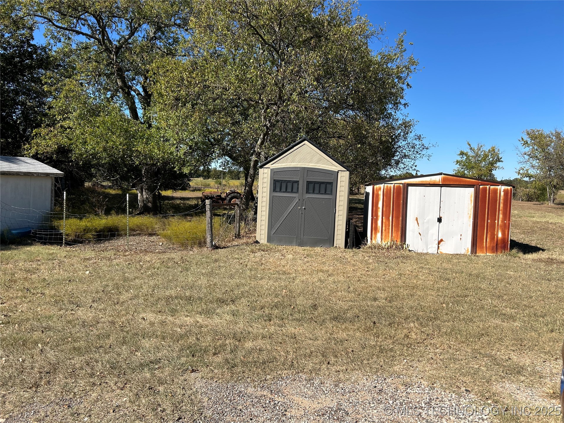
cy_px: 212
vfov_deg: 53.1
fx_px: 424
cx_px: 282
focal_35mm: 26
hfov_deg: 67.3
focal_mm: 5.7
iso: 50
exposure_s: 1/3571
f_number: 1.5
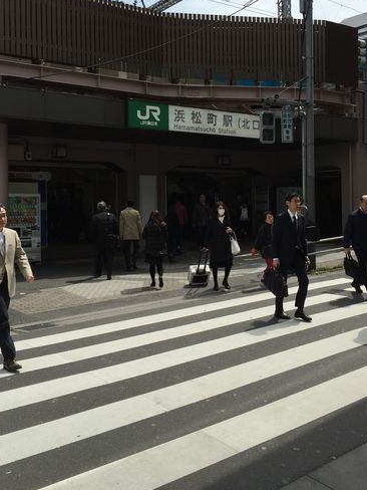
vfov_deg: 48.7
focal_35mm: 38
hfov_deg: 37.7
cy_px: 202
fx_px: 537
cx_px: 201
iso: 32
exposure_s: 1/2639
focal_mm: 4.15
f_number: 2.2
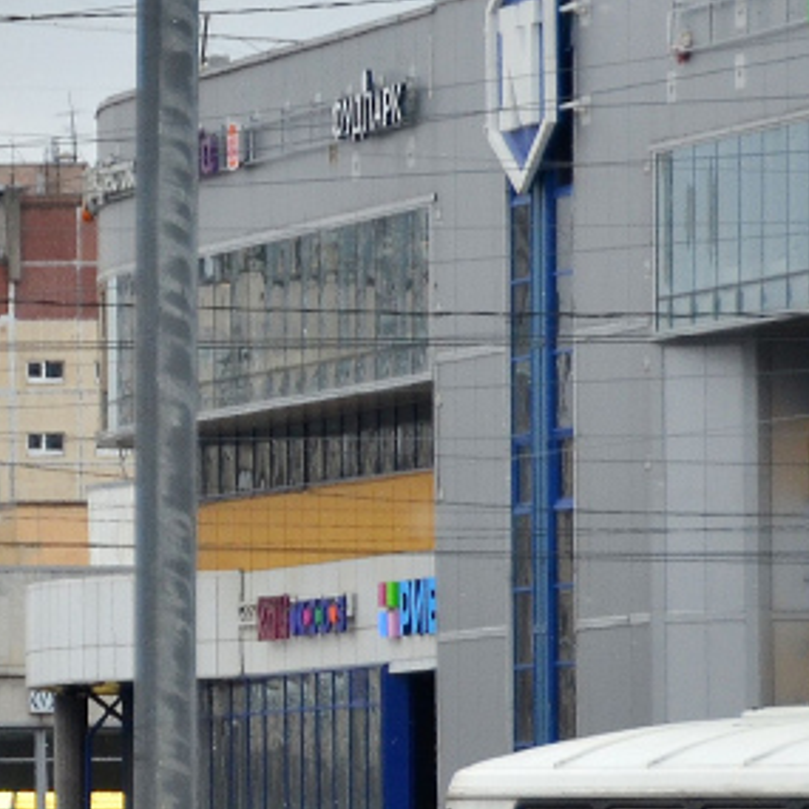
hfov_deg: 3.3
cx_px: -877
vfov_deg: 3.4
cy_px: 532
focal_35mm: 523
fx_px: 13829
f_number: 6.3
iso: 200
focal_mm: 90
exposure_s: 1/250
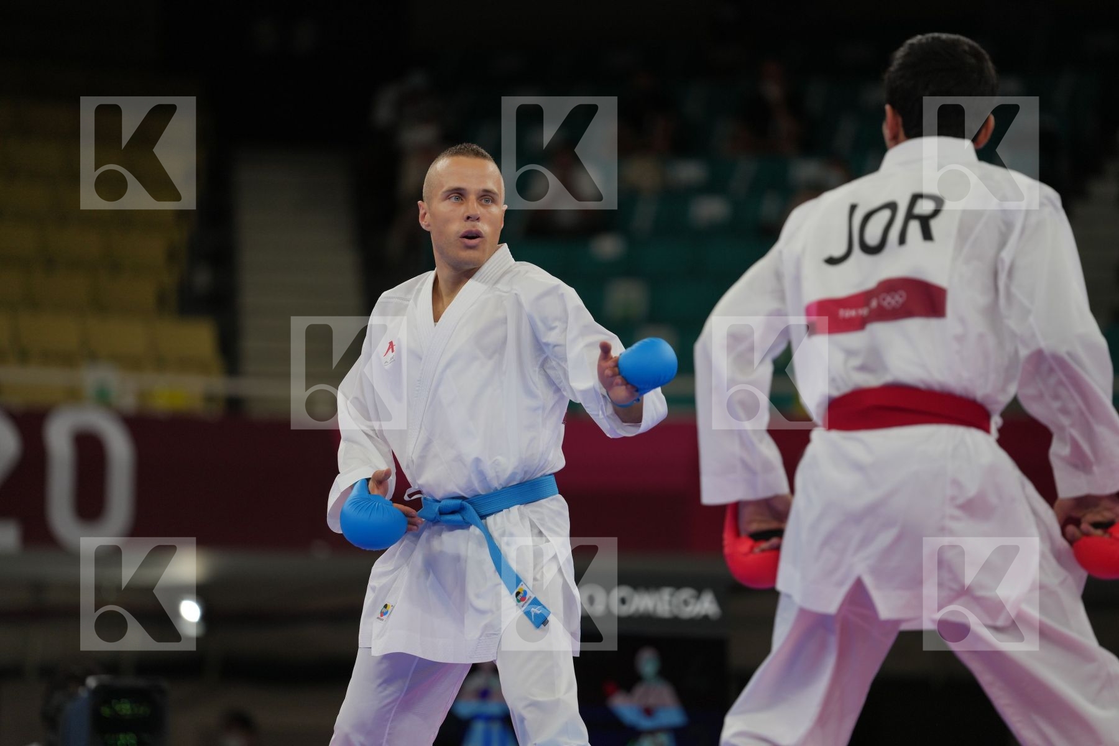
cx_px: 560
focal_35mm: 200
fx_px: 6216
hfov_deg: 10.3
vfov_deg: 6.9
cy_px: 373
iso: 400
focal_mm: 200
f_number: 2.8
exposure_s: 1/1000
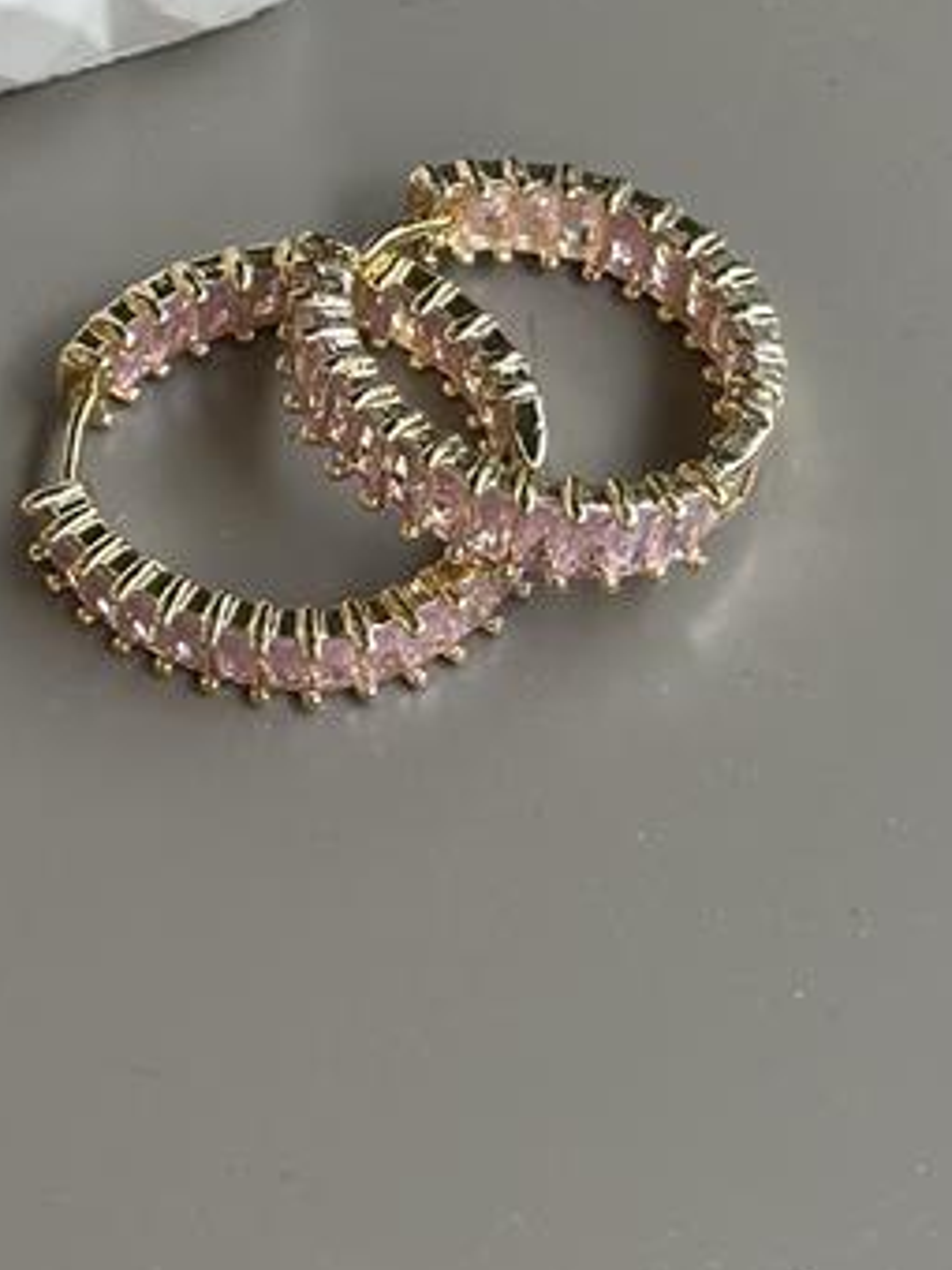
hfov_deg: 13.1
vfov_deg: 17.3
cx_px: 444
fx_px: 4144
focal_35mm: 113
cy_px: 280
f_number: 1.78
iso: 80
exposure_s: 1/516
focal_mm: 6.86
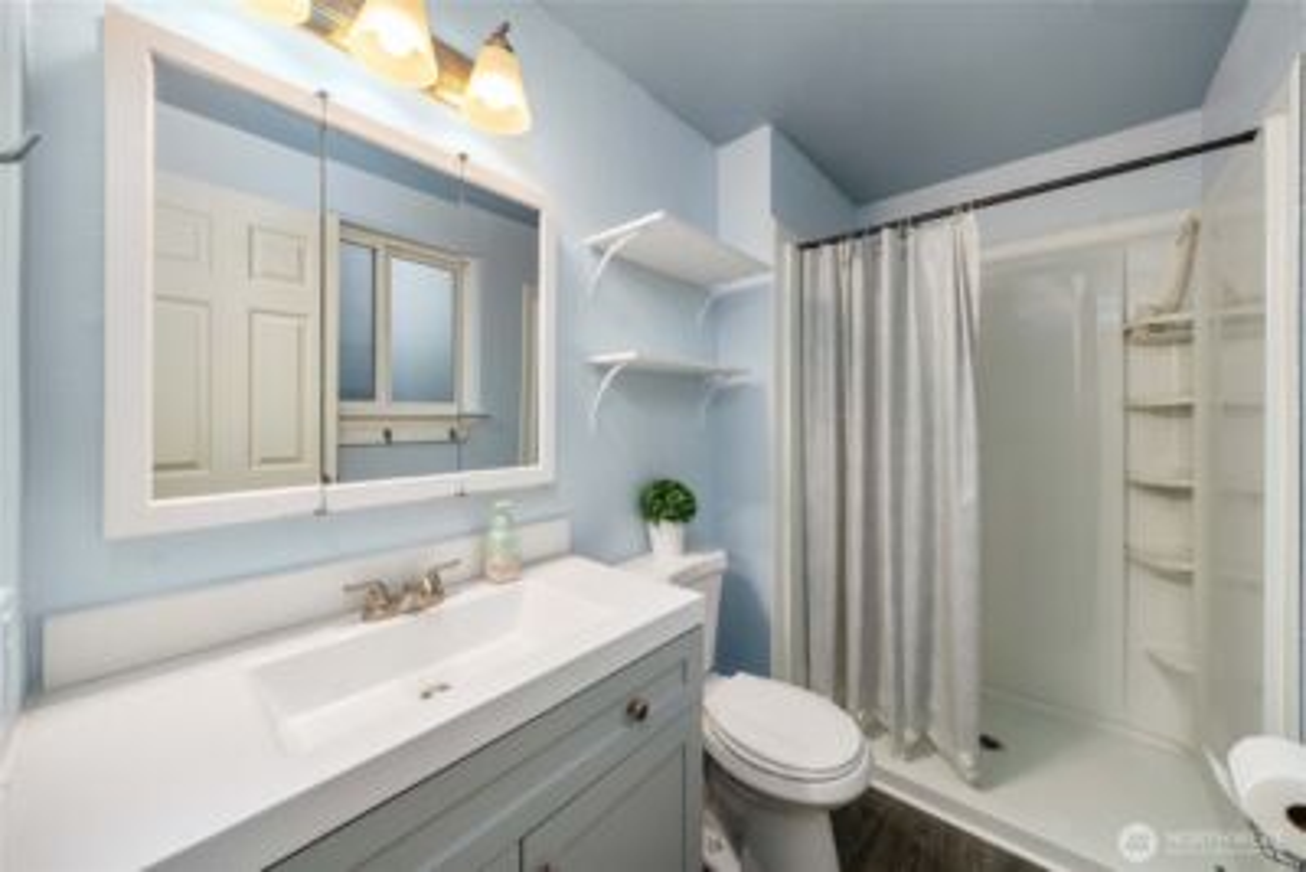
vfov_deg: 90.1
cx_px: 653
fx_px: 435
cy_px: 436
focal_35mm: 12
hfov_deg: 112.6
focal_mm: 12
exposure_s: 1/13
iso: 1000
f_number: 7.1
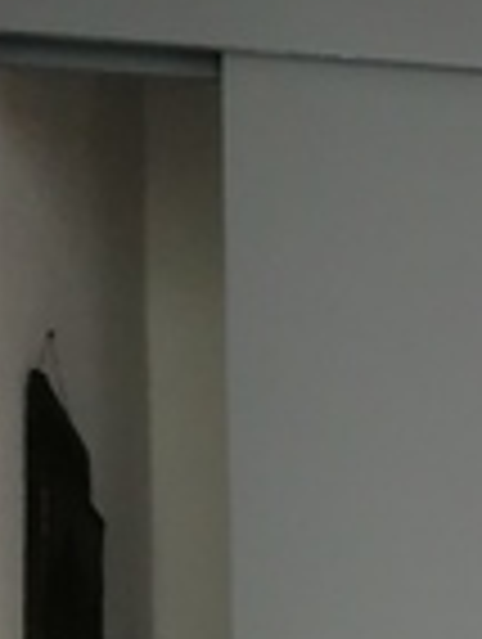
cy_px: 1422
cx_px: 1077
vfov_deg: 11.6
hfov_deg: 9.3
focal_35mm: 146
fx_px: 2702
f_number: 1.8
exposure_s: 1/24
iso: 400
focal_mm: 4.75
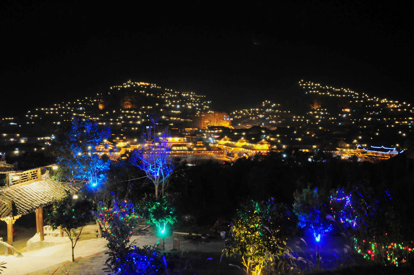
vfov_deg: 53.0
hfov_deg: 73.8
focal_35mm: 24
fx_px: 276
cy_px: 138
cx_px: 207
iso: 1600
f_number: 8
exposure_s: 2.5
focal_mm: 16
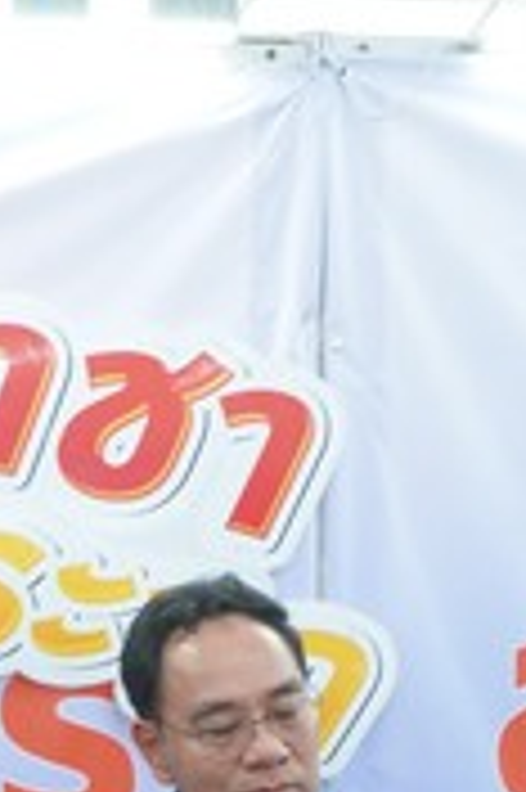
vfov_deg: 17.8
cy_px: 758
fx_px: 2481
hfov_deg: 11.0
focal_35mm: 113
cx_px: -517
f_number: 4
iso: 2000
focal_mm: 31
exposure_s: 1/60
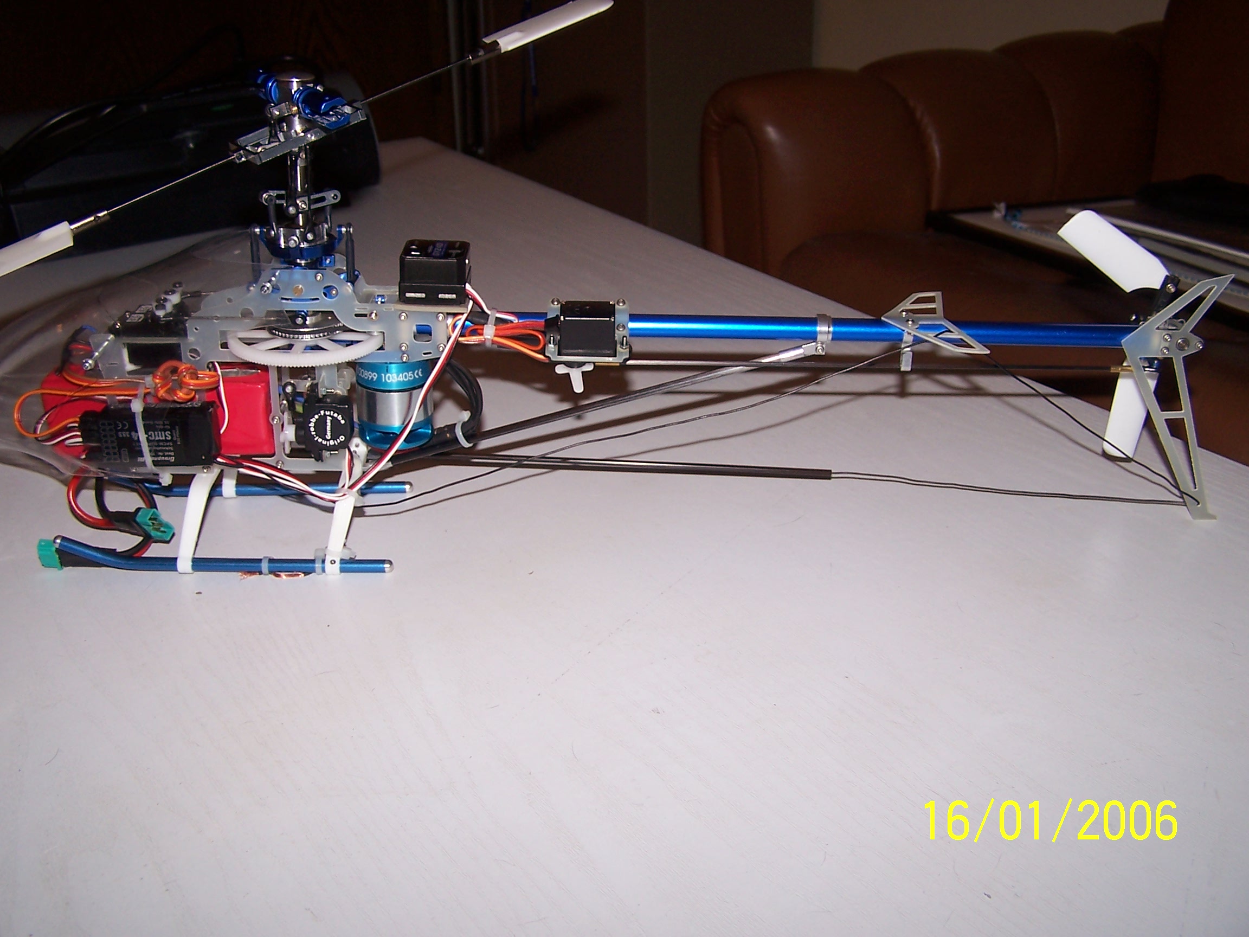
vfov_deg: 37.7
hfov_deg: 49.0
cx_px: 624
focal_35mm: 38
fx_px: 1371
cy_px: 468
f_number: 2.8
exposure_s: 1/60
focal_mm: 6.3
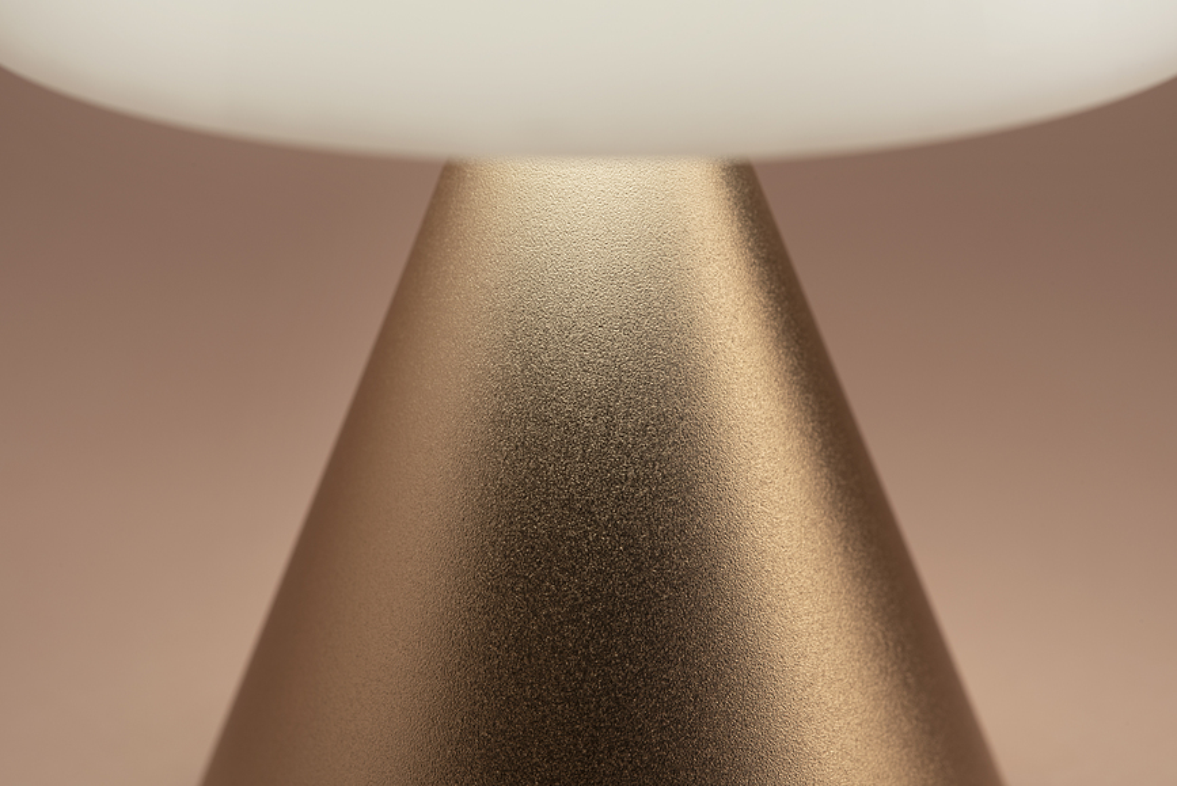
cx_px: 588
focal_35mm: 105
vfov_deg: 13.1
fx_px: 3434
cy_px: 393
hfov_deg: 19.4
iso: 100
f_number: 14
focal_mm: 105
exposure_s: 1/2
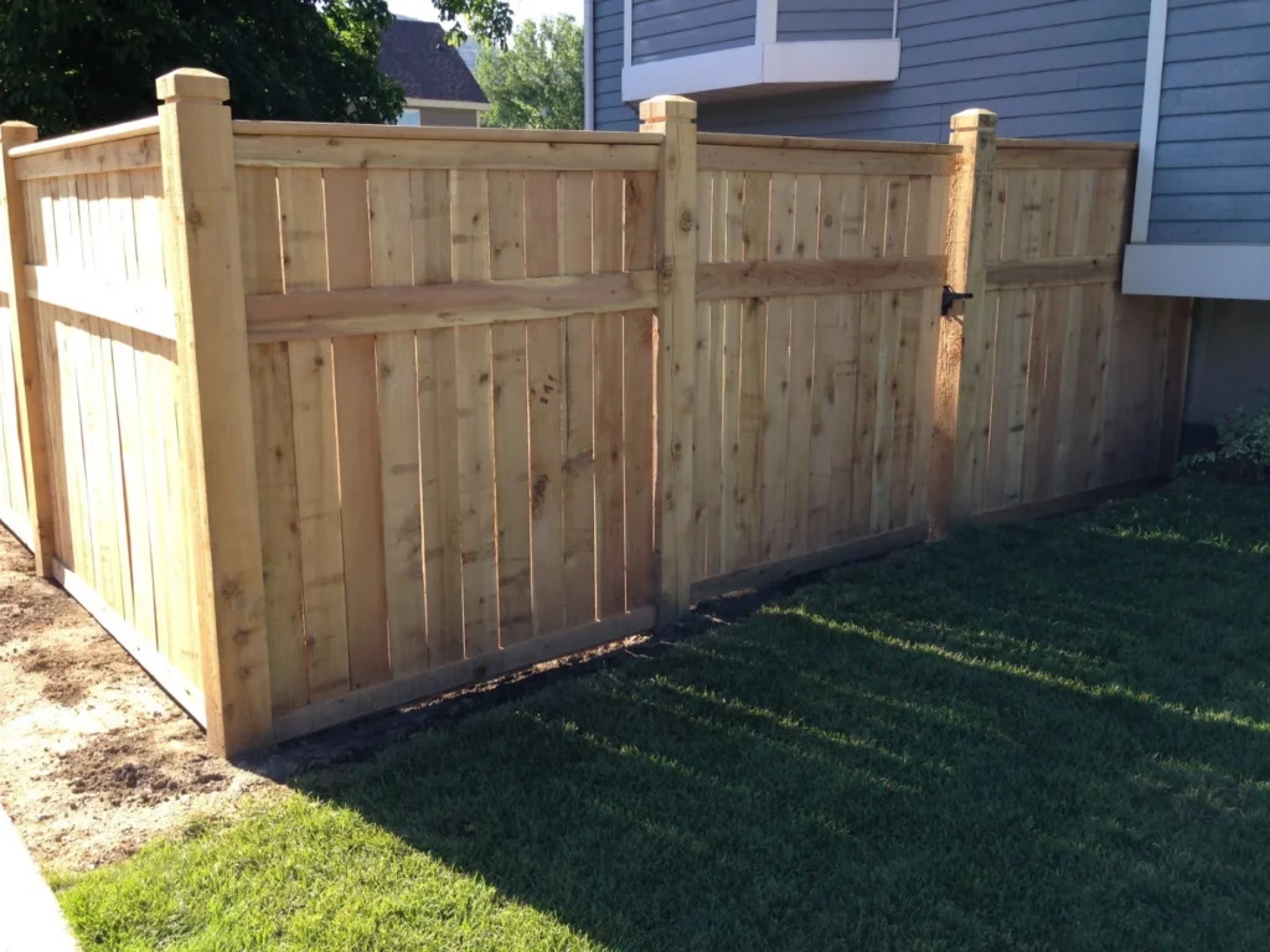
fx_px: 1211
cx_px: 635
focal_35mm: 33
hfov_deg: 55.4
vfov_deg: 42.9
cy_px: 476
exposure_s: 1/387
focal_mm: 4.12
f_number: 2.4
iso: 50
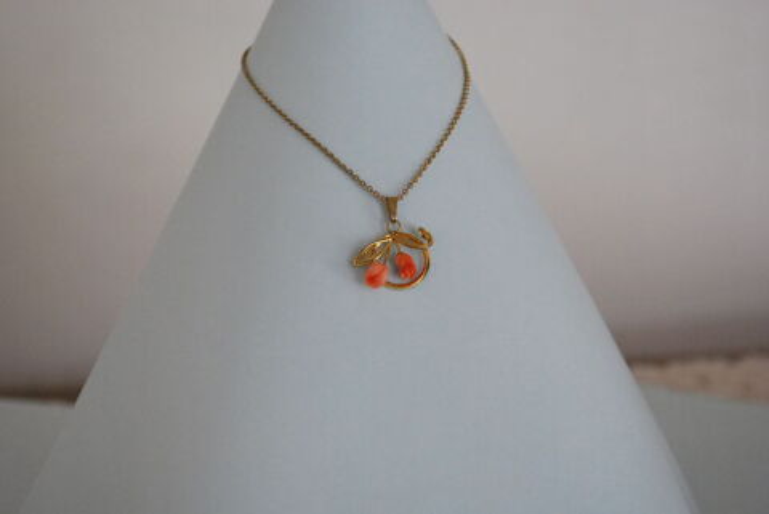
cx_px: 384
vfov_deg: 19.0
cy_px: 257
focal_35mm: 72
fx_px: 1539
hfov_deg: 28.0
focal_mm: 48
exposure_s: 1/100
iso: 1250
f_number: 6.3
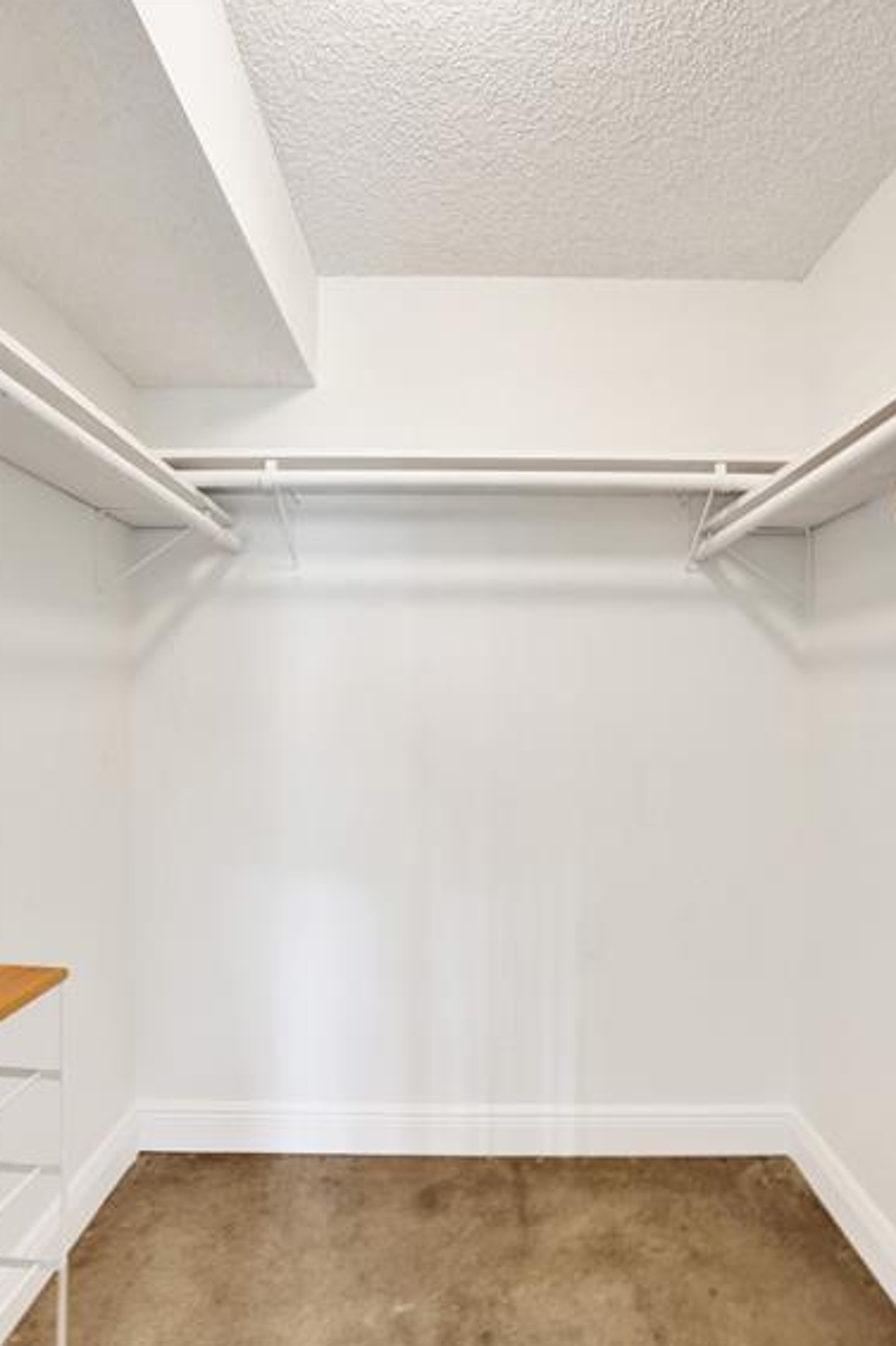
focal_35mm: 17
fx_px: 635
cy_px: 703
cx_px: 459
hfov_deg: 70.4
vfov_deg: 93.2
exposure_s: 1/40
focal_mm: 16
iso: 1600
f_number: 5.6
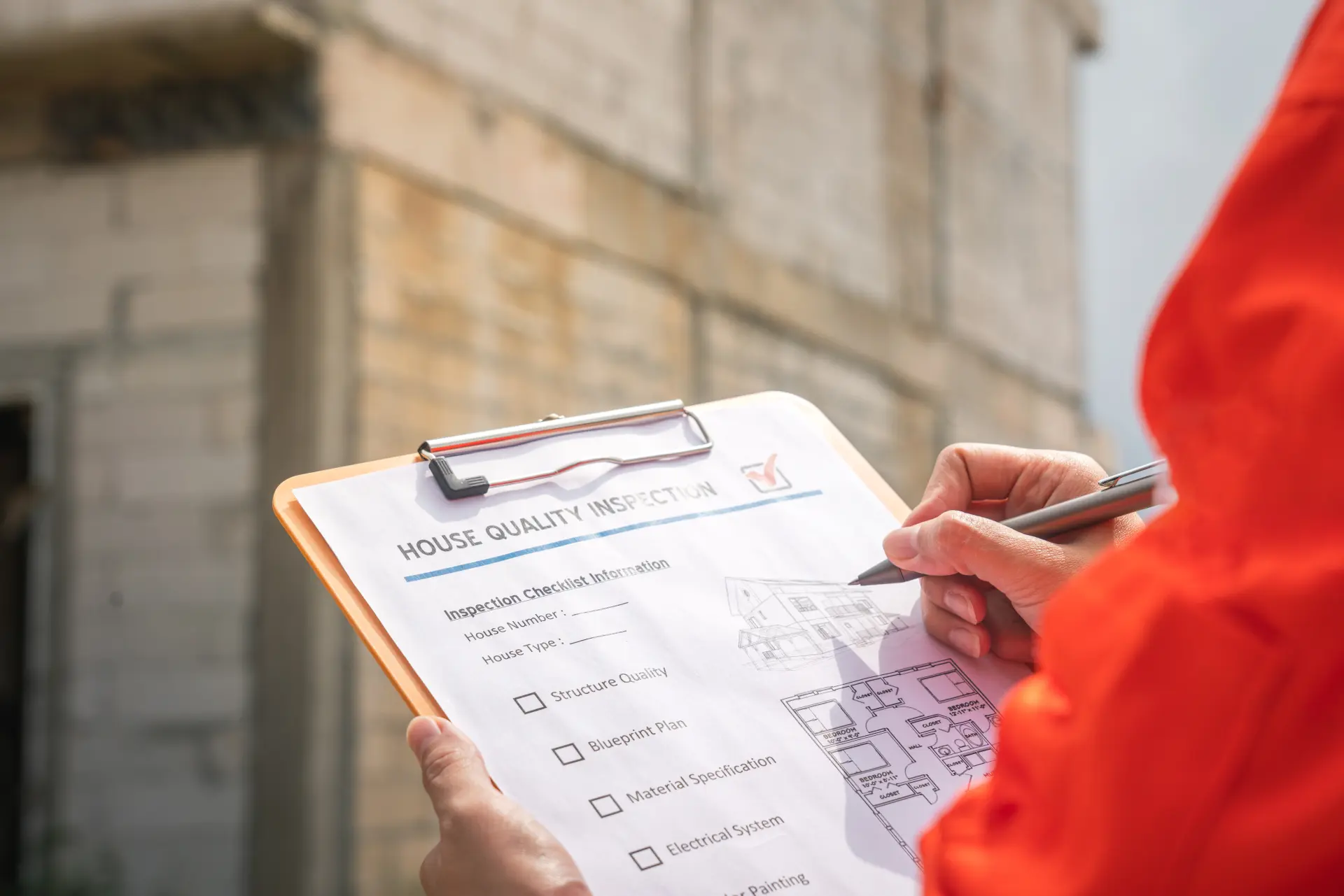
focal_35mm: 69
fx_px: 2576
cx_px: 672
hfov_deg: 29.2
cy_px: 448
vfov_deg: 19.7
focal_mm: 69
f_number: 8
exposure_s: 1/640
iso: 100
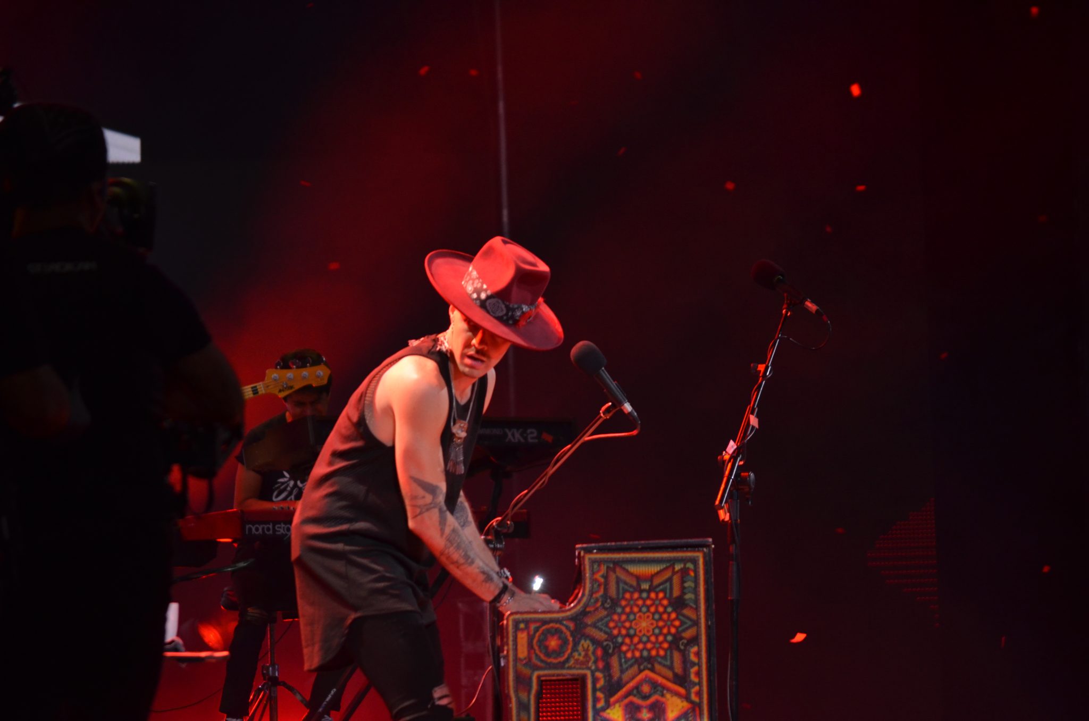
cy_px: 360
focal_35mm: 270
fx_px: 8150
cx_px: 544
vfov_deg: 5.1
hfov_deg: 7.6
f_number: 5.6
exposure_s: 1/125
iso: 800
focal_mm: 180
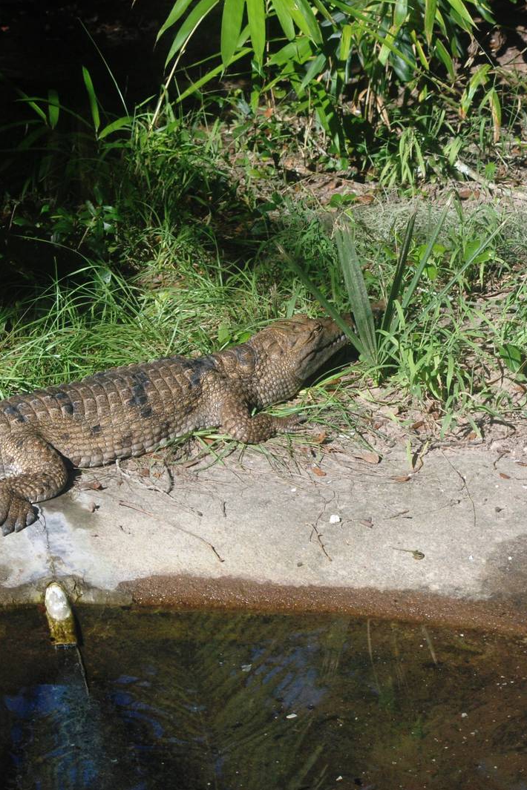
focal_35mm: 158
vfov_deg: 13.0
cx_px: 438
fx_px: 3469
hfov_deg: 8.7
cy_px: 396
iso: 400
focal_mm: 70
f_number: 7.1
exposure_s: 1/800
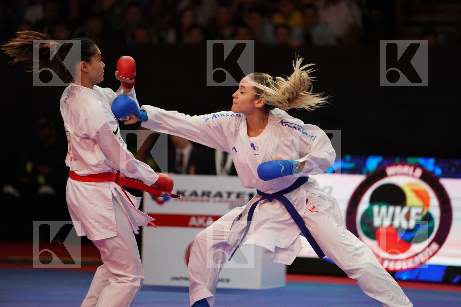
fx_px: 2561
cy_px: 154
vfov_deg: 6.9
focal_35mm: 200
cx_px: 230
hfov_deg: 10.3
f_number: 2.8
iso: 6400
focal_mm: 200
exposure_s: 1/1000
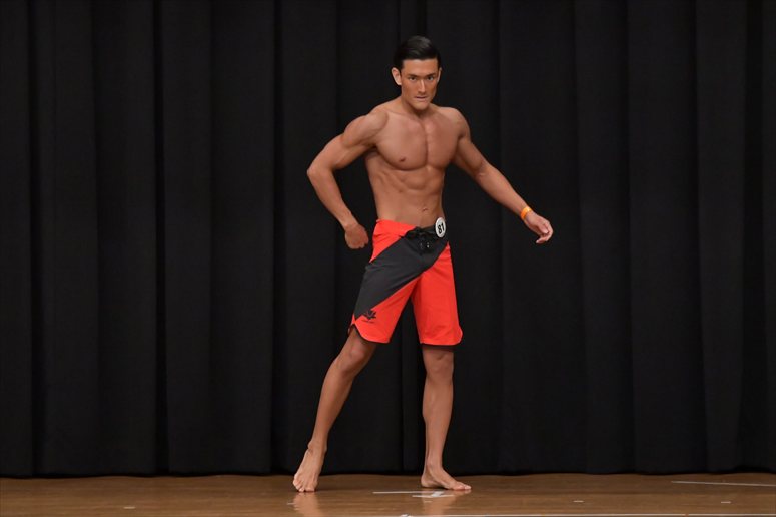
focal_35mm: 270
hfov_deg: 7.6
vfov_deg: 5.1
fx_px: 5817
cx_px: 388
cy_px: 258
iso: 6400
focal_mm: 180
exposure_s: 1/400
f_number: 5.6
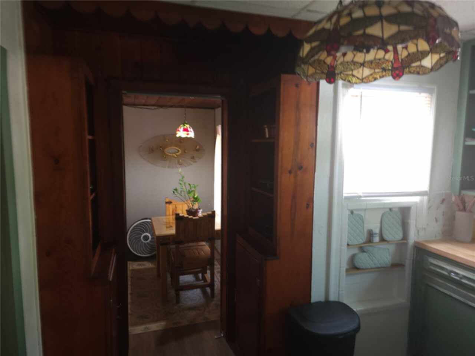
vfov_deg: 58.9
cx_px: 238
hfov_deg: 73.9
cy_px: 178
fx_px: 316
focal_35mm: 23
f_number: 1.8
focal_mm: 6.4
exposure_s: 1/2
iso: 12
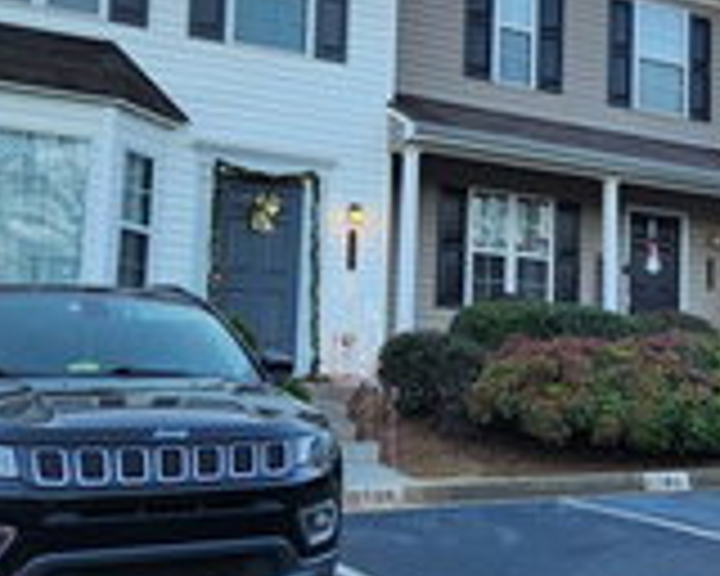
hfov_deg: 30.3
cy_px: 310
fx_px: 1279
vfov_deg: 25.4
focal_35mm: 60
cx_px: 628
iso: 20
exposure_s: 1/191
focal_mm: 5.4
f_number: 1.8
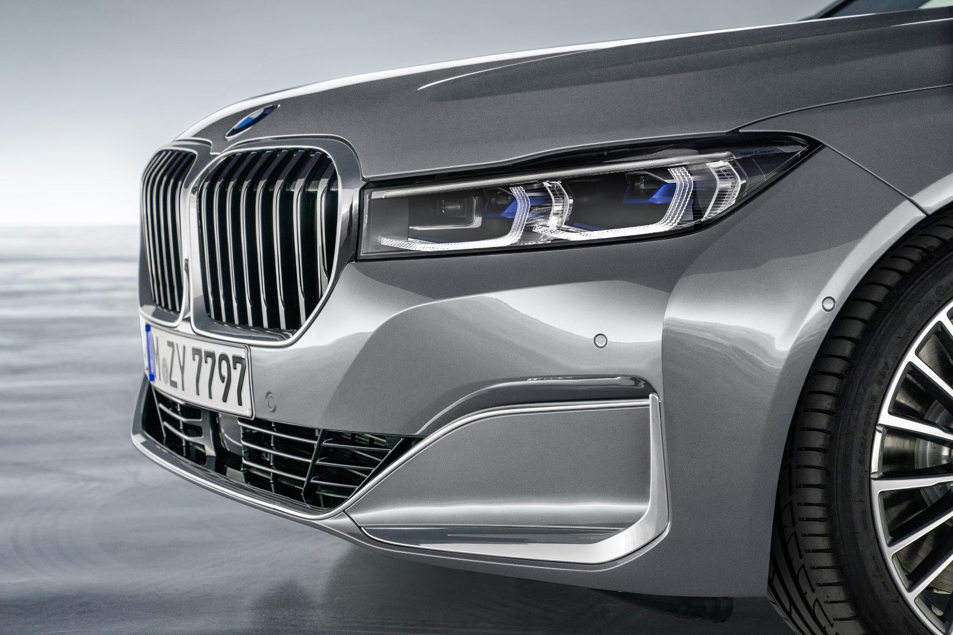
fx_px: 1853
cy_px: 318
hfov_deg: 28.8
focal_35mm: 70
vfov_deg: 19.5
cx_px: 476
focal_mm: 70
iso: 800
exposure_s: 1/60
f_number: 5.6
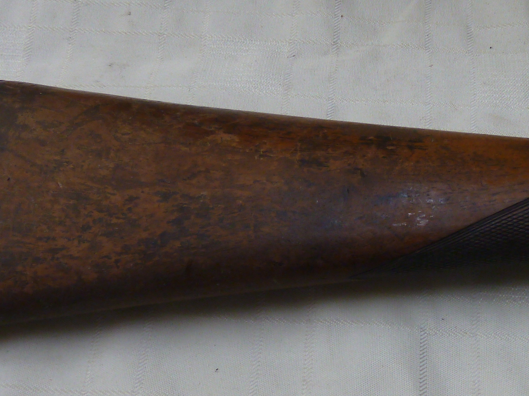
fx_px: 841
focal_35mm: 55
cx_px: 350
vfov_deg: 26.1
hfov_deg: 34.6
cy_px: 319
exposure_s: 1/30
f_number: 3.3
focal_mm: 4.1
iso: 160
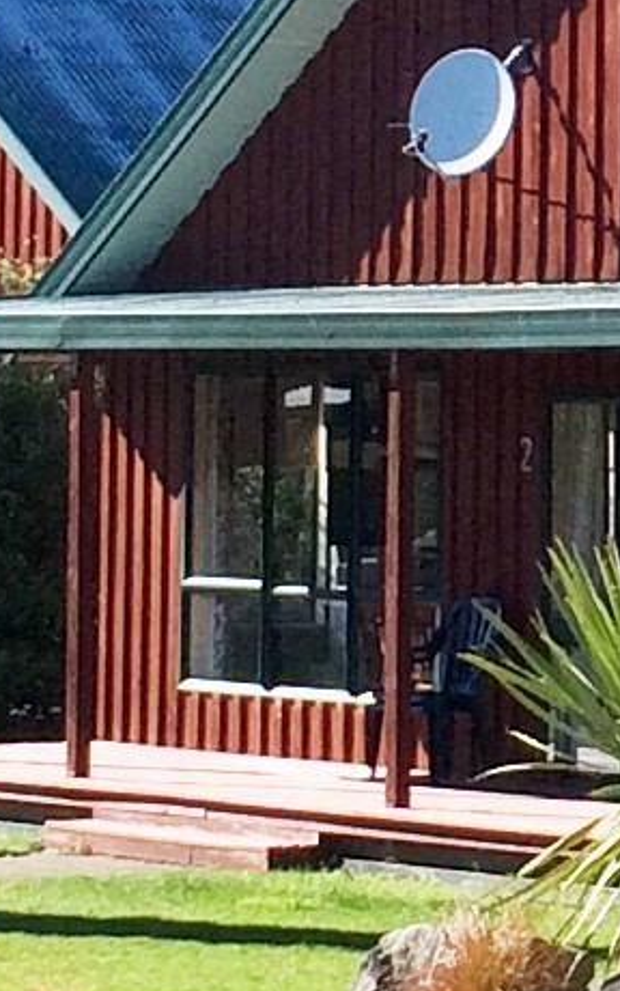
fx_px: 5886
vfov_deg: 9.6
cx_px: 868
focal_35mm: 218
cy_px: 207
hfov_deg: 6.0
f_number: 2.2
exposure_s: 1/1786
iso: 32
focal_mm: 4.15
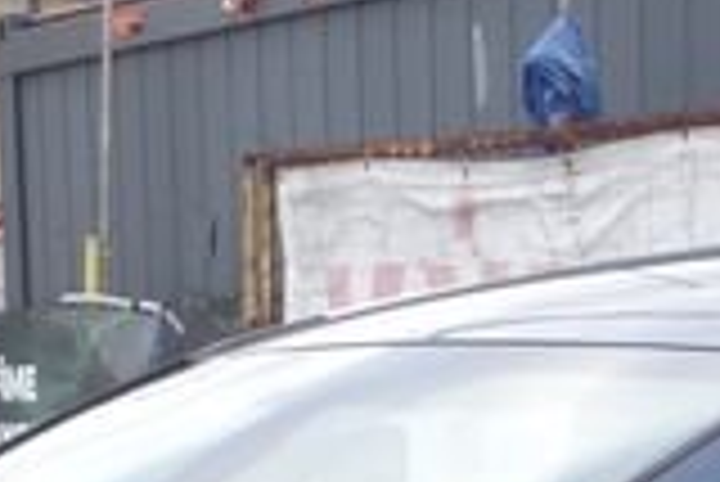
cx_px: 580
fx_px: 3583
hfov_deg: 11.4
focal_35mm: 179
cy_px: 1363
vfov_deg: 7.0
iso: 125
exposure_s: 1/30
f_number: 5.6
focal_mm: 10.4
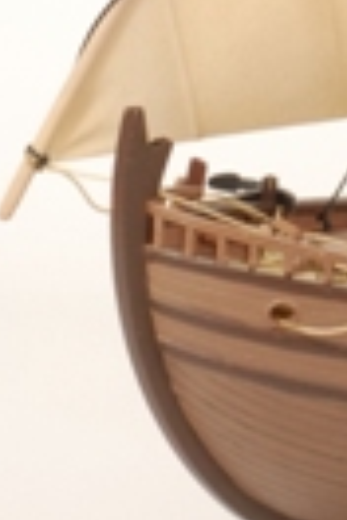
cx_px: 757
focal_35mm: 409
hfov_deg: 3.3
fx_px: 5913
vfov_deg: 5.0
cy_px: -382
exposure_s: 1/160
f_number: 22
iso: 400
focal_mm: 60
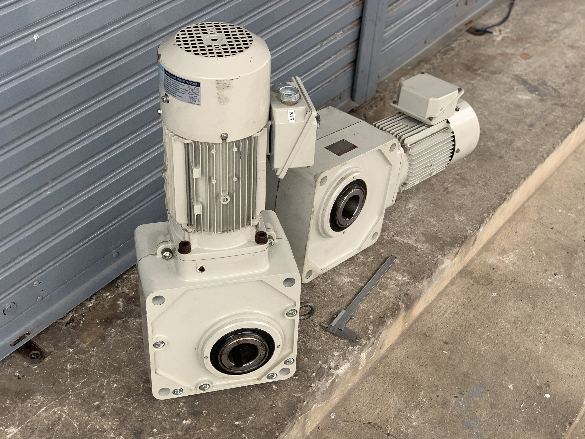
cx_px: 292
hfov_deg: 36.8
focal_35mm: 52
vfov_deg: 28.0
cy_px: 220
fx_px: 879
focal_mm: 6
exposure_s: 1/122
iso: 50
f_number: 2.4
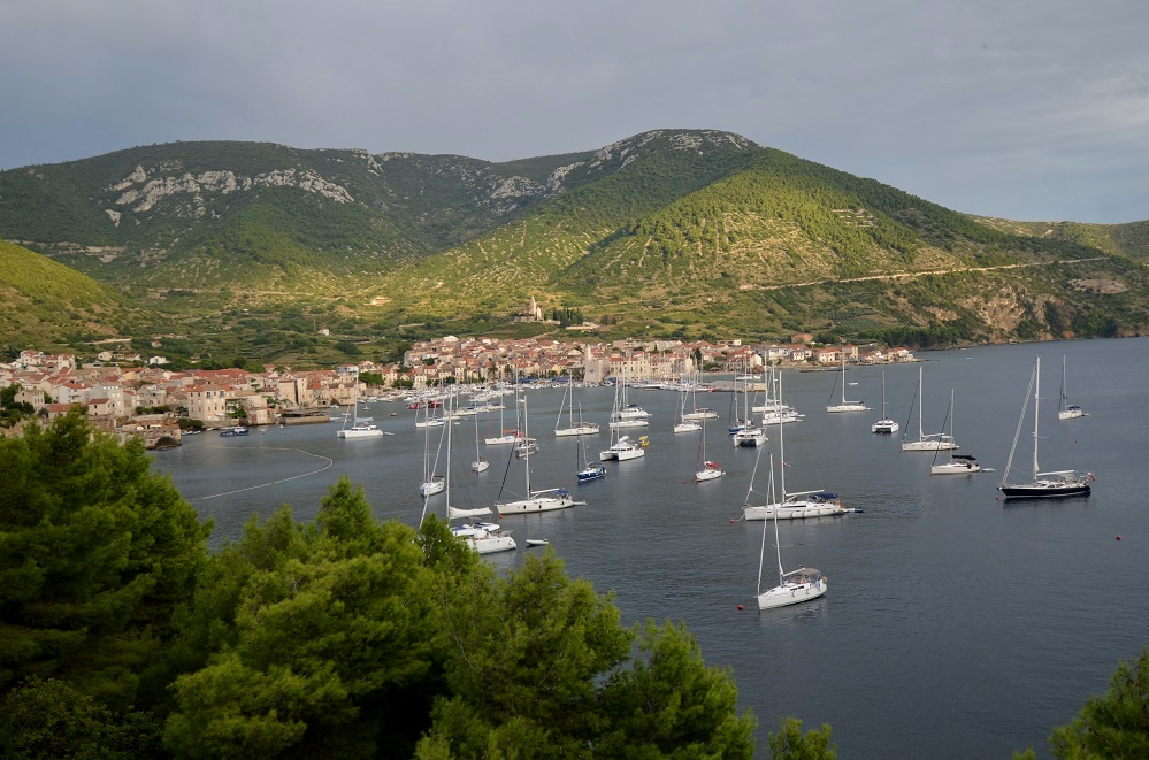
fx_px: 1146
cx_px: 574
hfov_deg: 53.2
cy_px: 380
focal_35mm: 36
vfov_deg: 36.7
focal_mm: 24
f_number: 4
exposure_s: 1/250
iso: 125
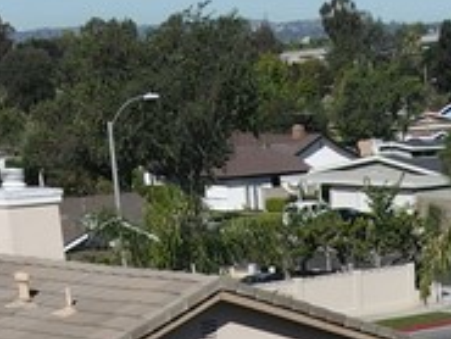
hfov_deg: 14.4
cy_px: 880
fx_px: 1734
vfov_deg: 9.6
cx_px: 531
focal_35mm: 133
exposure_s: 1/1250
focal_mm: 4.5
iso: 100
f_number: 2.8
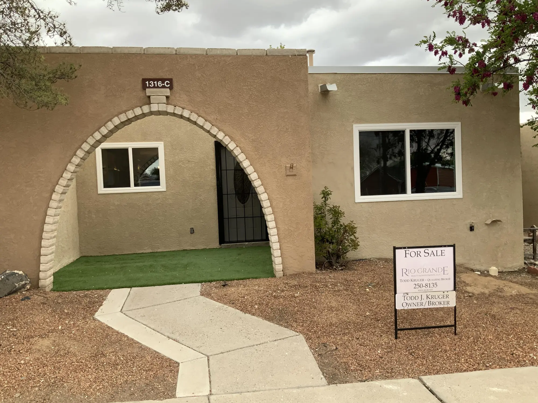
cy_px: 202
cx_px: 269
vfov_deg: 48.2
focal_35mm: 29
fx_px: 451
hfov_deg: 61.7
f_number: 1.8
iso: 16
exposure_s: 1/331
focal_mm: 3
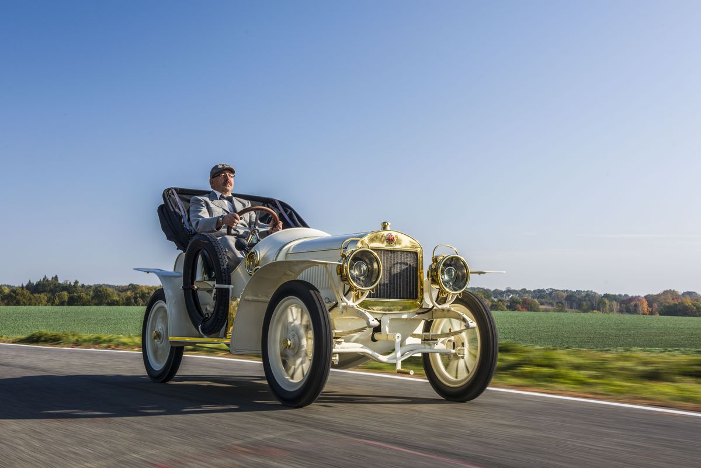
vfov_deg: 29.9
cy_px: 234
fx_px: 877
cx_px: 350
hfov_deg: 43.6
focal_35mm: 45
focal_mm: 45
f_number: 13
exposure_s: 1/30
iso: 100
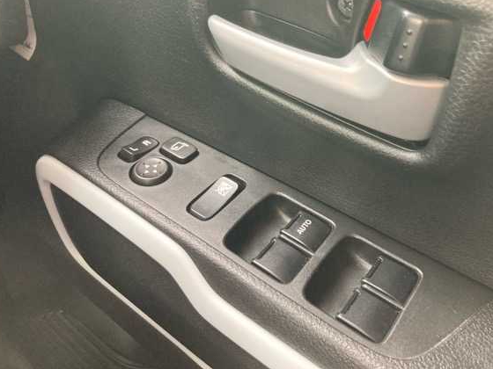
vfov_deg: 44.1
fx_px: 456
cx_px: 269
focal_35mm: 32
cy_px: 159
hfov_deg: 56.7
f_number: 1.8
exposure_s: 1/54
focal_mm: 3.99
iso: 320
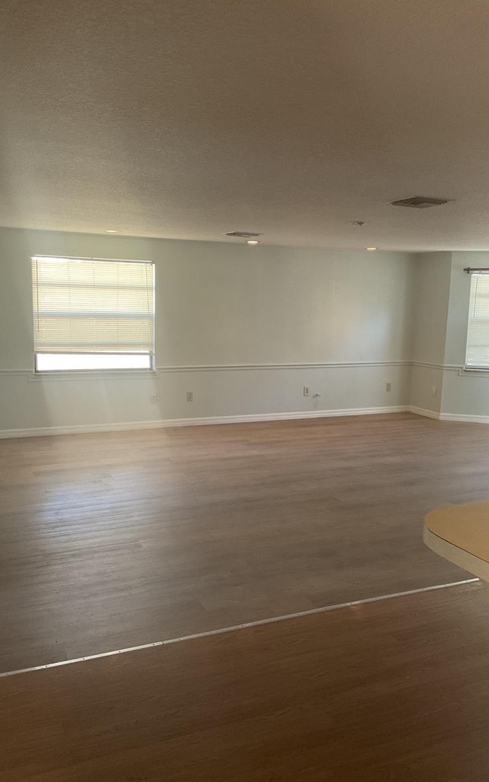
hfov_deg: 40.6
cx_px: 251
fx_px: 661
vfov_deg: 61.2
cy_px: 390
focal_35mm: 31
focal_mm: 3
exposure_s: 1/60
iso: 125
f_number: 1.8
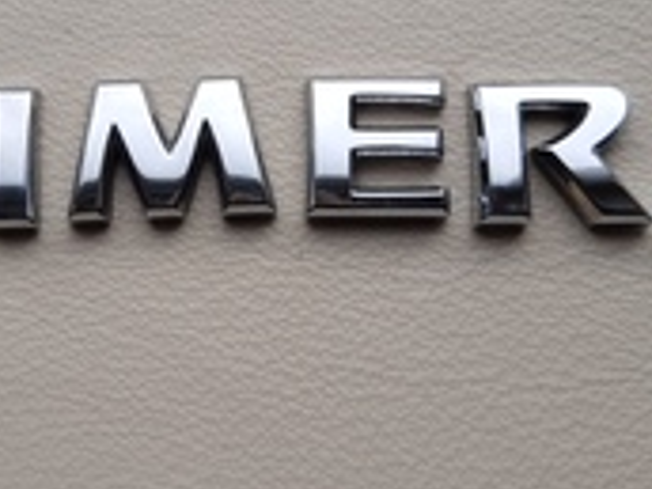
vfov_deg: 27.4
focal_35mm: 53
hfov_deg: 35.9
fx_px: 998
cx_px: 227
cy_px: 172
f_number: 1.7
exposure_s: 1/494
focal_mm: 3.92
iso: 40
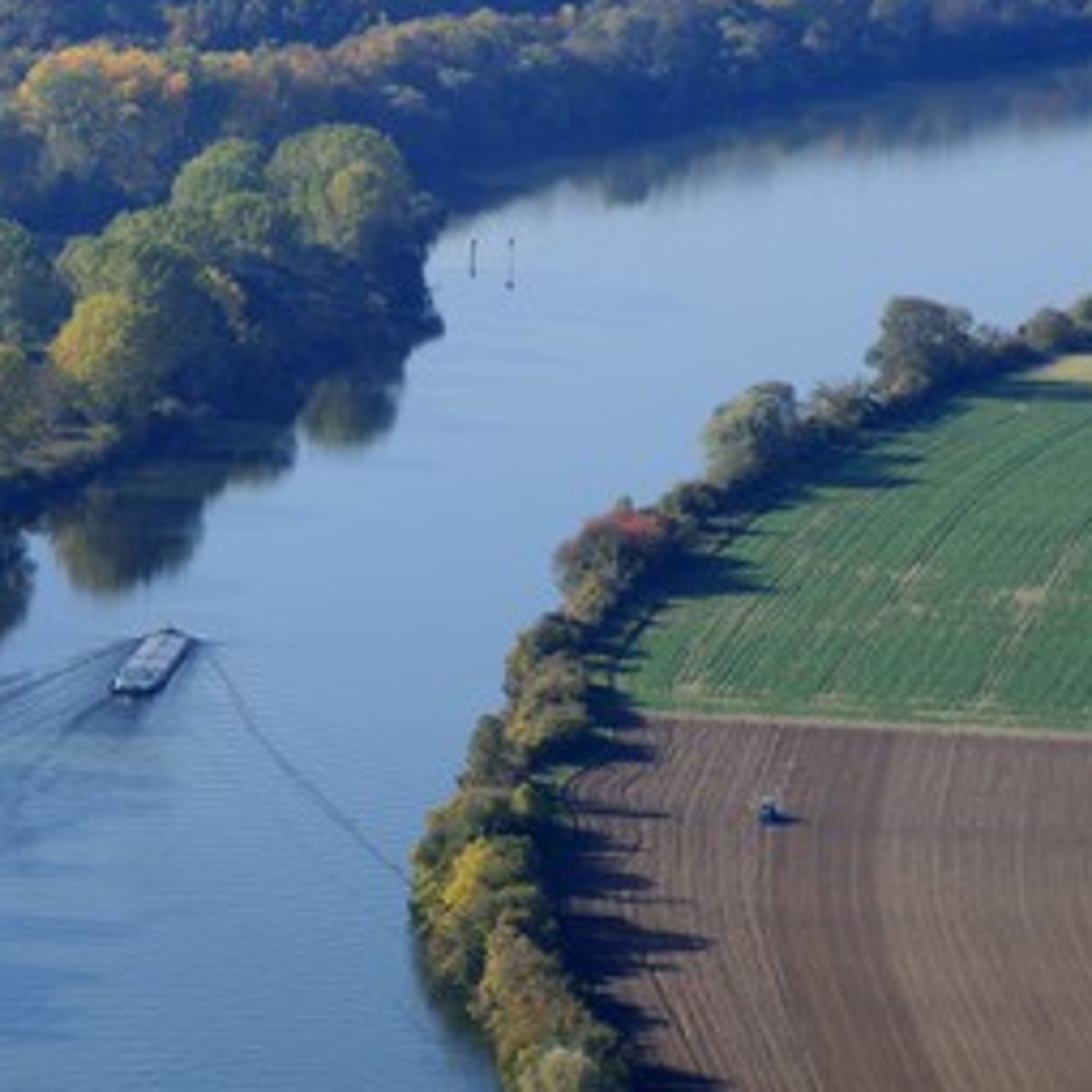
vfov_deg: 6.3
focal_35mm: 280
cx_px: 441
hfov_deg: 6.3
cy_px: 570
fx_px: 9993
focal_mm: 200
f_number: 8
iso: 400
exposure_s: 1/800
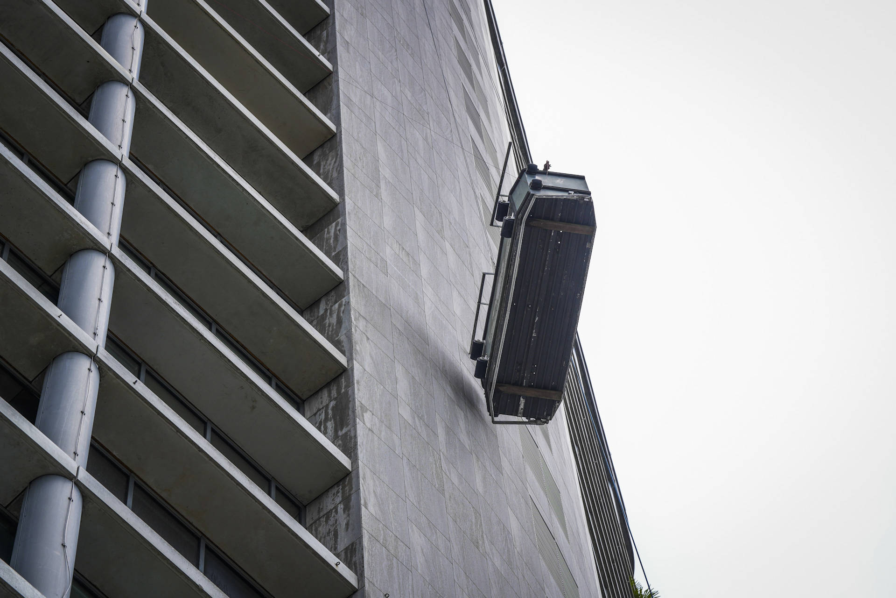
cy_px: 299
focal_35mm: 136
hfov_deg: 15.1
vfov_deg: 10.1
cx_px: 448
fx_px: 3385
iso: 100
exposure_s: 1/500
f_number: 5
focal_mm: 136
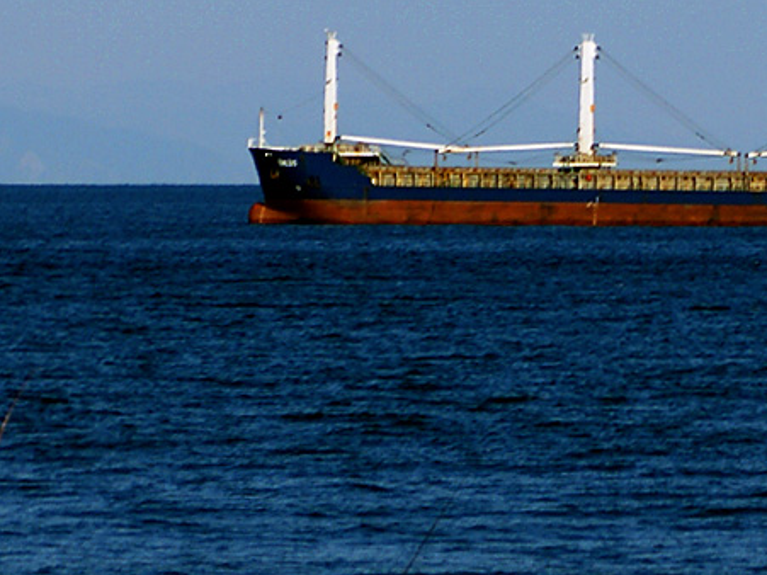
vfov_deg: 5.3
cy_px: 102
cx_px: 639
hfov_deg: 7.1
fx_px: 6160
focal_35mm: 278
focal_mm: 85
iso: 100
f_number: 5.6
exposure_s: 1/640
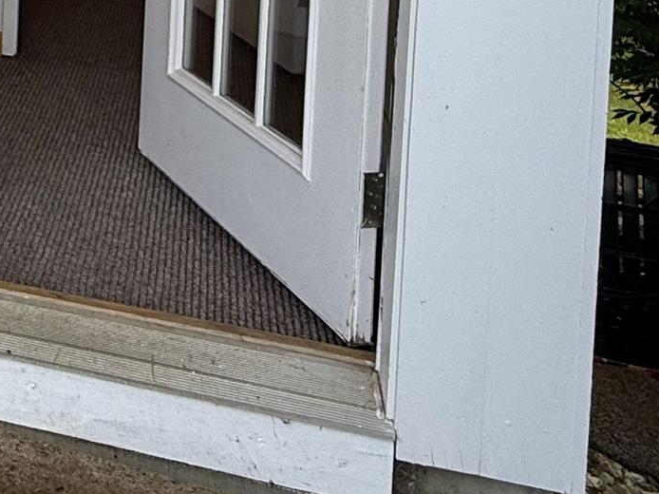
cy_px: -257
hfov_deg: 26.8
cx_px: -179
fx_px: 1180
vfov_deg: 20.2
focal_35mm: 62
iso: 50
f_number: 2.2
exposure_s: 1/232
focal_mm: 2.22
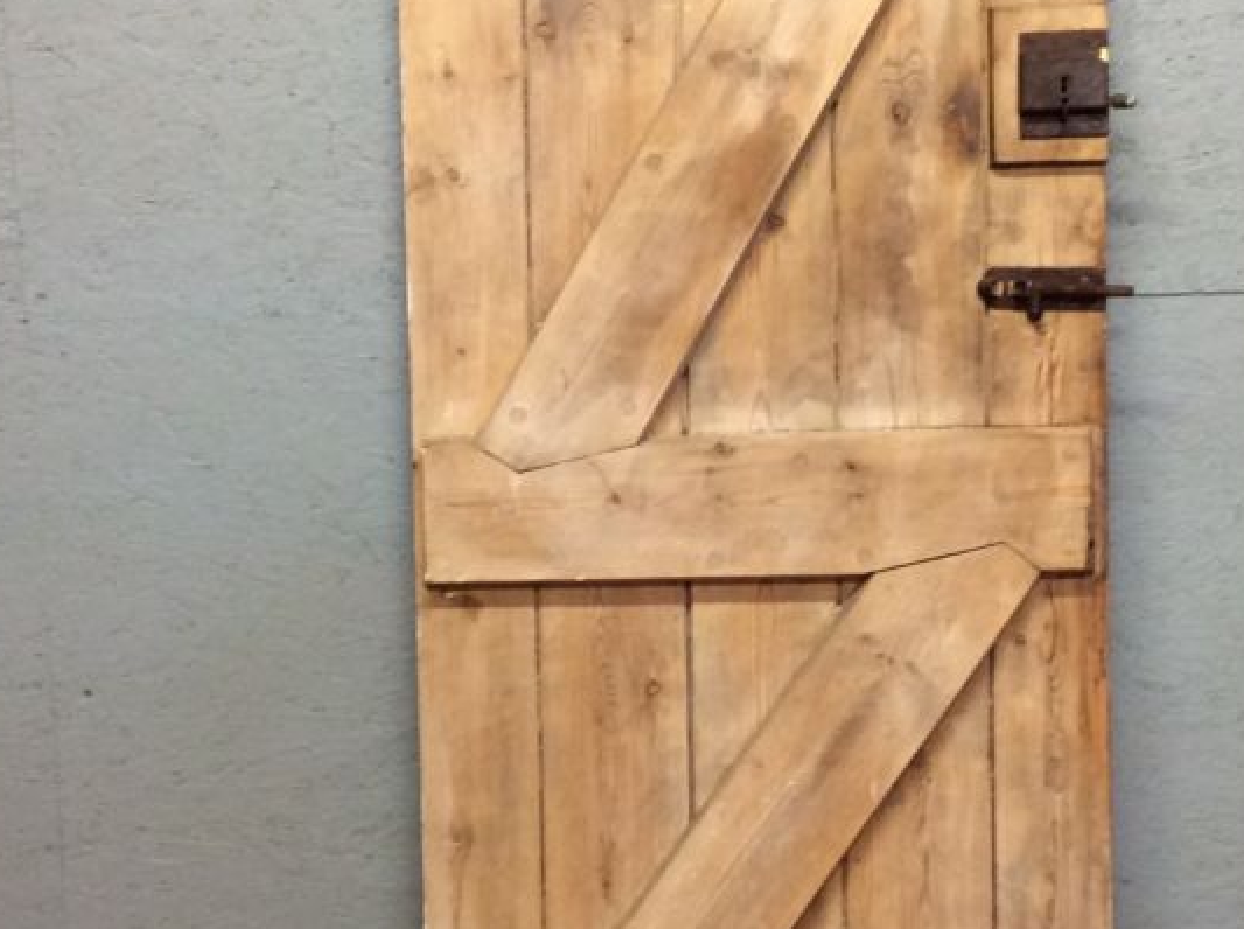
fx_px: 2583
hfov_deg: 27.0
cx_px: 770
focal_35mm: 72
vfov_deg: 20.4
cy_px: 469
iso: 100
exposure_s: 1/25
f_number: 2.4
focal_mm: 3.3
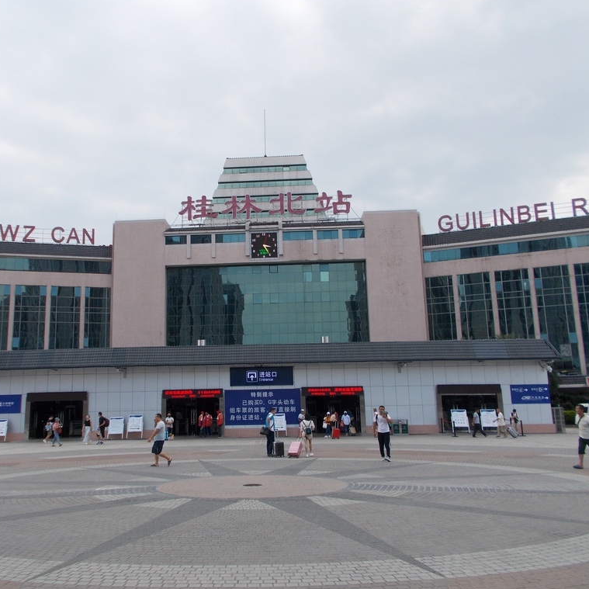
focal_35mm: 31
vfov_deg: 52.5
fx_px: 597
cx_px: 249
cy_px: 293
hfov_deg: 52.3
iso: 80
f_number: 3.2
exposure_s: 1/500
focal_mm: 4.6
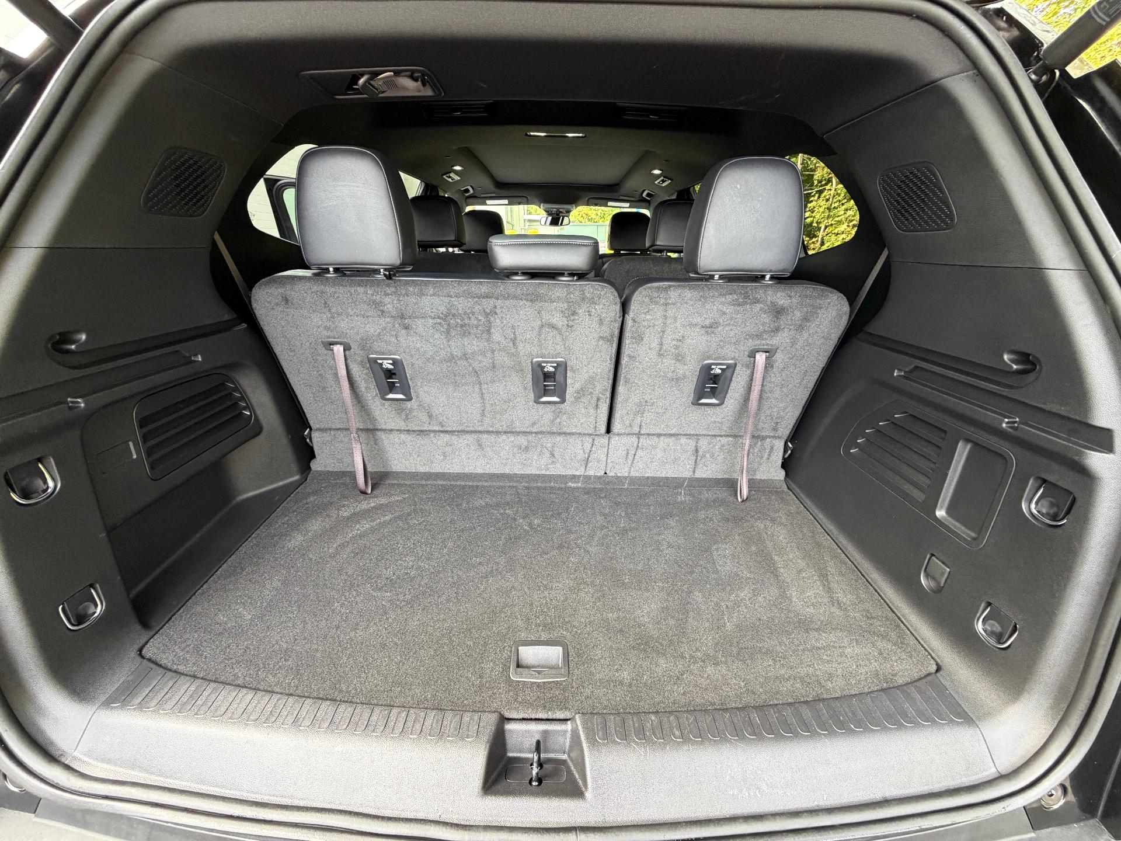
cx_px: 560
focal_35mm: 14
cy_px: 420
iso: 320
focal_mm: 2.22
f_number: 2.2
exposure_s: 1/88
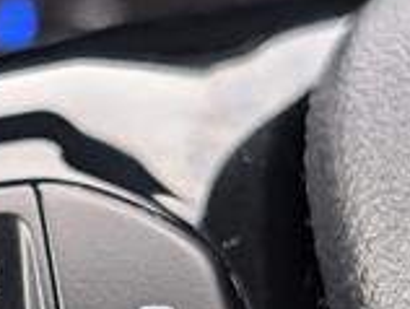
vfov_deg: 7.4
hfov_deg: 9.8
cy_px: 509
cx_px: -80
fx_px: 2349
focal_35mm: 198
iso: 391
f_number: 1.68
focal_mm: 6.9
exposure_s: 1/1429
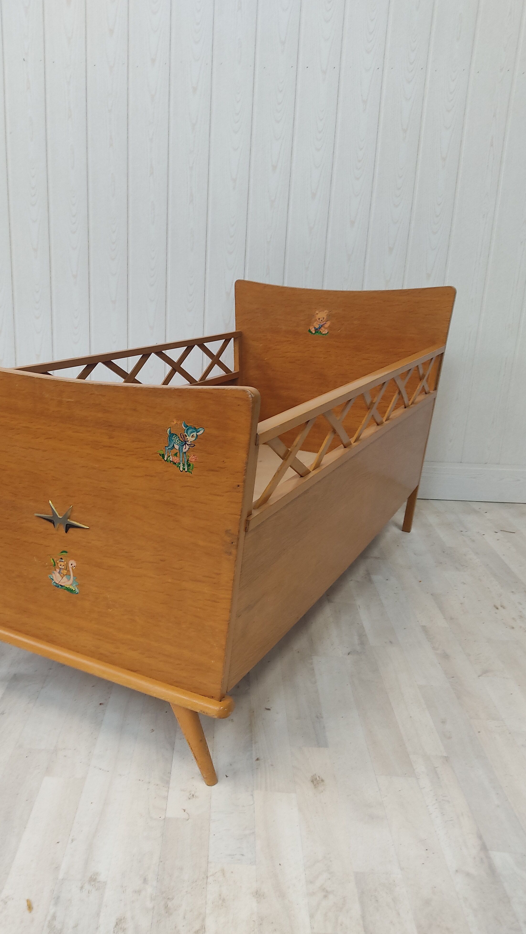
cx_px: 198
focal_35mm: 29
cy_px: 457
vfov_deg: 66.1
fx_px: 719
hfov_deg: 39.9
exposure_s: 1/33
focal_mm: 4.74
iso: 521
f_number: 1.79
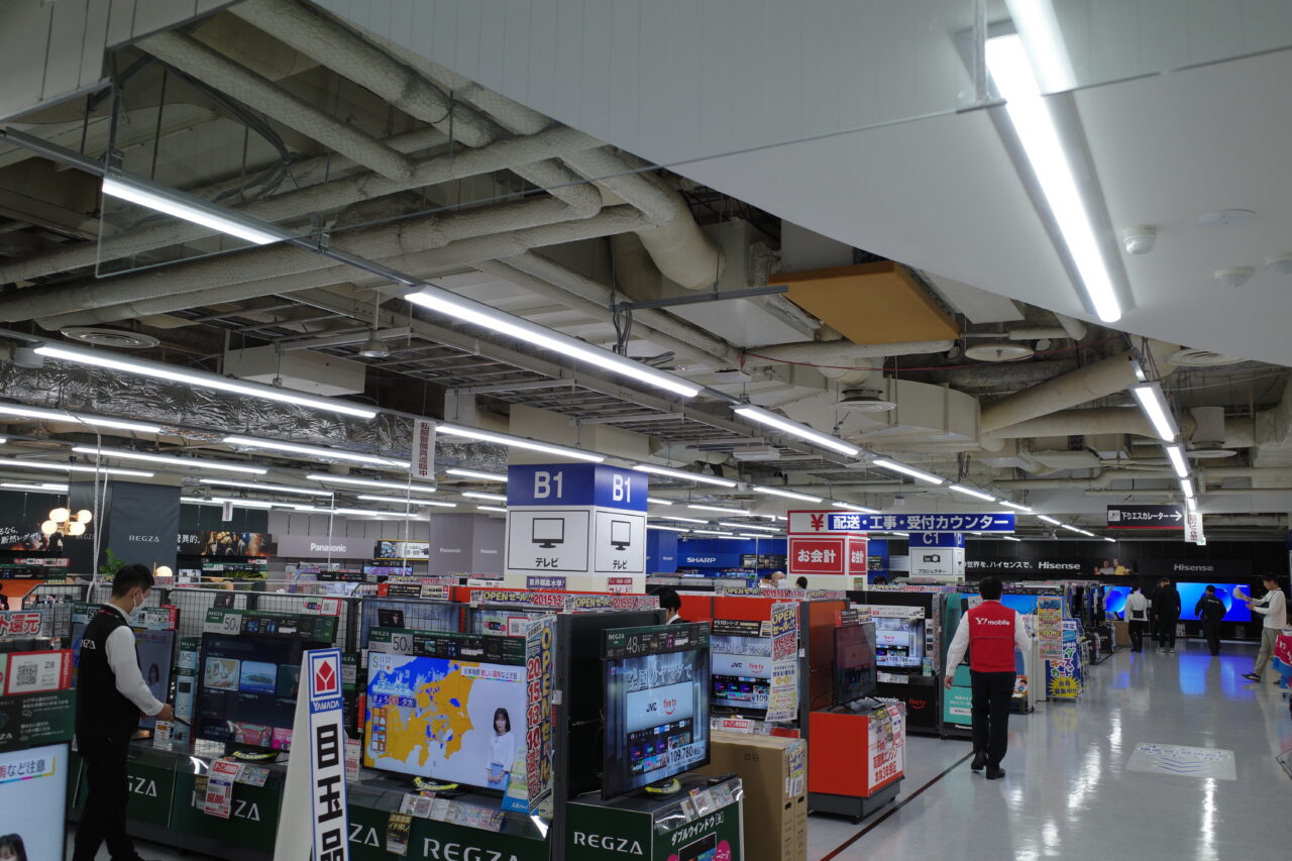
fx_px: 1005
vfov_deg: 46.4
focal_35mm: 28
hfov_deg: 65.5
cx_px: 646
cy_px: 430
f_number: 2.8
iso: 200
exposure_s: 1/125
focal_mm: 18.3
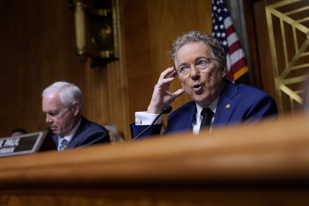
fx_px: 352
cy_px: 103
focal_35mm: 41
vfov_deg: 32.6
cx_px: 154
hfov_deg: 47.4
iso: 4000
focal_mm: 41
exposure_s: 1/1250
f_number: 2.8
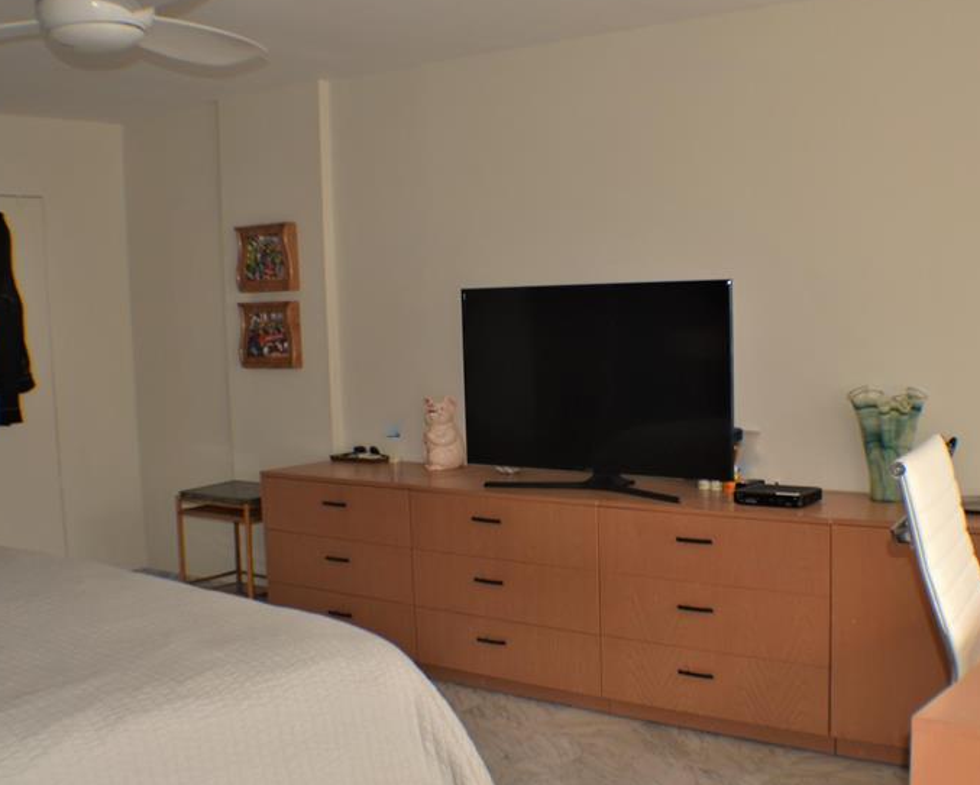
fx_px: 1480
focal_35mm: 51
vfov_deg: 29.7
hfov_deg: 36.6
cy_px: 446
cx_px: 560
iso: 200
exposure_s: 1/125
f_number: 4
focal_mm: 24
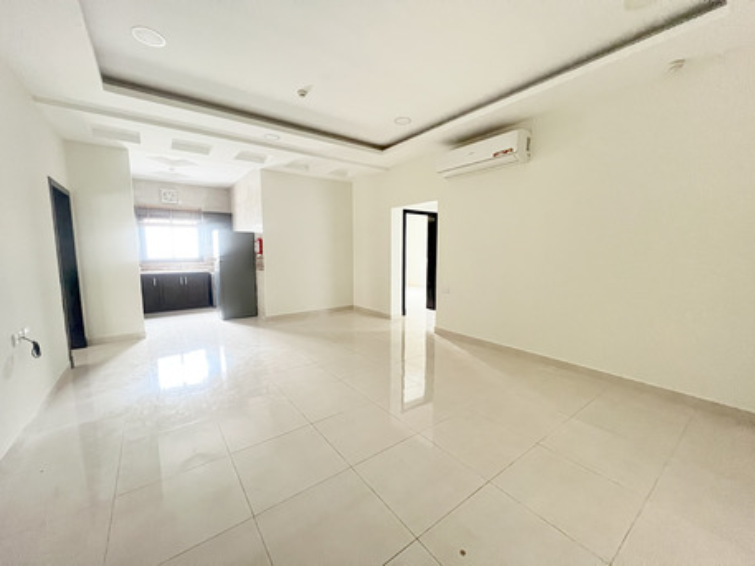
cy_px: 283
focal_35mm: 13
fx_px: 284
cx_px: 378
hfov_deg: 106.2
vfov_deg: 89.9
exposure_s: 1/30
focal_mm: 1.57
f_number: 1.8
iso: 1600
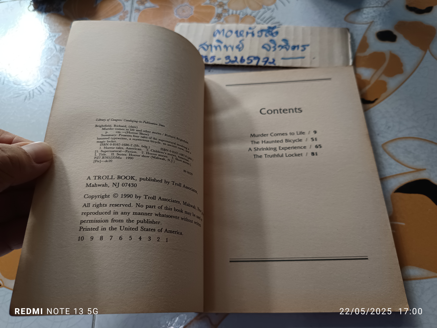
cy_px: 164
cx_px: 218
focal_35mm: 24
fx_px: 303
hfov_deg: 71.6
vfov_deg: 56.8
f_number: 1.7
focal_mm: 5.31
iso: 472
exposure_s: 1/50
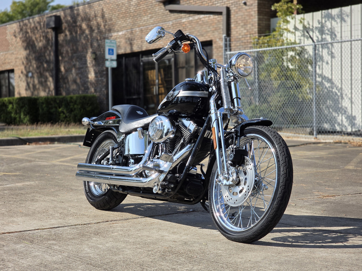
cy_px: 136
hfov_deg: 28.2
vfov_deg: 21.3
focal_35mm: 69
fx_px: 721
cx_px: 181
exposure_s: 1/1433
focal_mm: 7.9
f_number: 2.4
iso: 50
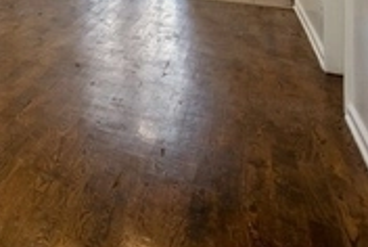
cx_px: -197
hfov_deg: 26.6
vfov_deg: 22.5
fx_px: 522
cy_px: -109
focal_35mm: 51
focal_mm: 15
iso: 100
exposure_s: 1.3
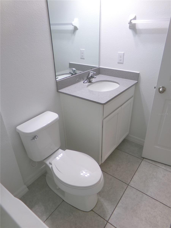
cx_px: 86
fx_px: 158
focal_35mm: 24
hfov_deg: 56.8
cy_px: 114
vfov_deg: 71.6
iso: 121
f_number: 3.7
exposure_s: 1/34
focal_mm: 4.3
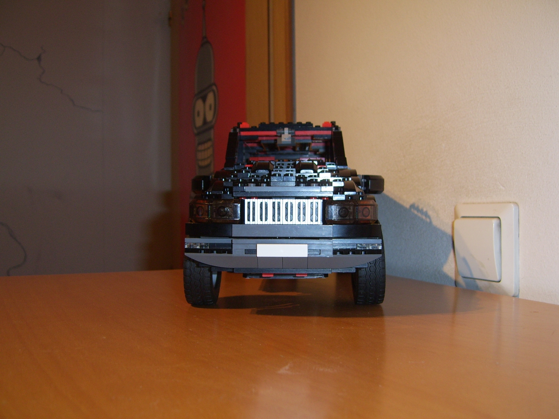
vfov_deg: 37.7
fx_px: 614
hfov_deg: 49.0
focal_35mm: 38
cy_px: 210
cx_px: 280
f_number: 2.8
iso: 100
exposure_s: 1/30
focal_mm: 7.8
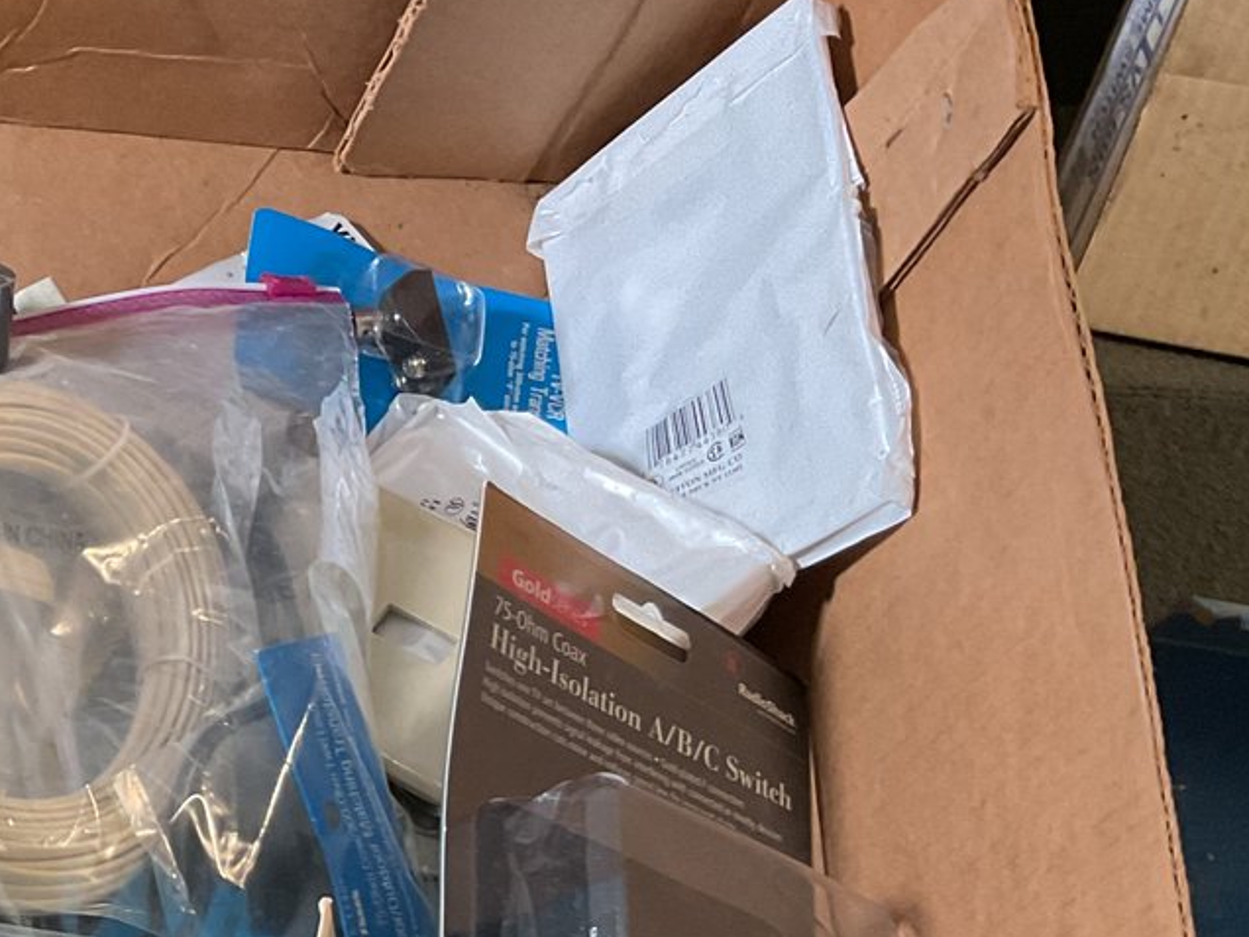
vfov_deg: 20.9
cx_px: -217
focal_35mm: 69
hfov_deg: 25.5
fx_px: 2490
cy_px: 804
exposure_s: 1/60
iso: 125
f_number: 1.8
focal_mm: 3
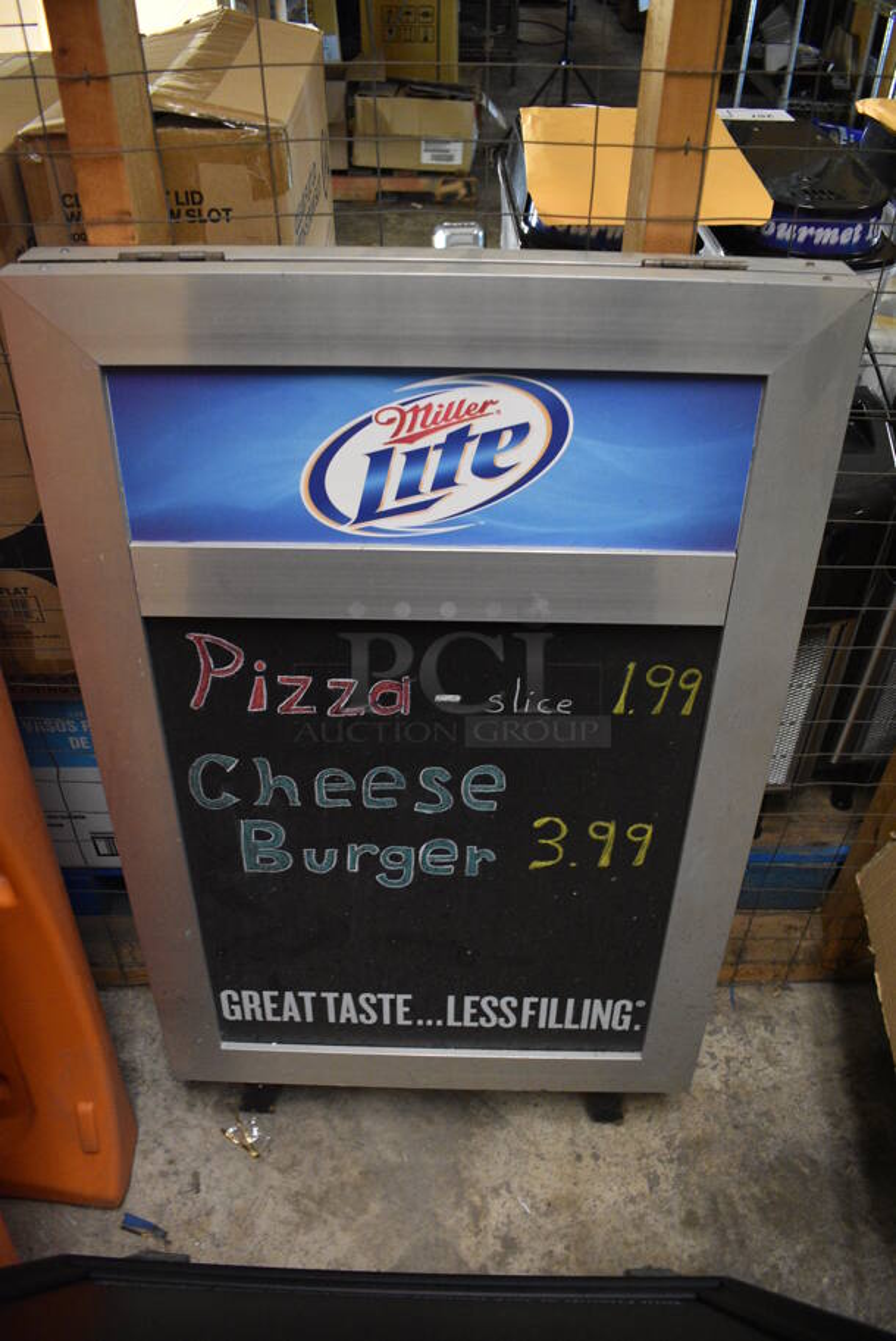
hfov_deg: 48.0
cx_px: 448
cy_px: 670
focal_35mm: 27
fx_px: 1006
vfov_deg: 67.3
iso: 2500
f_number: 3.5
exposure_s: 1/30
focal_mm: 18
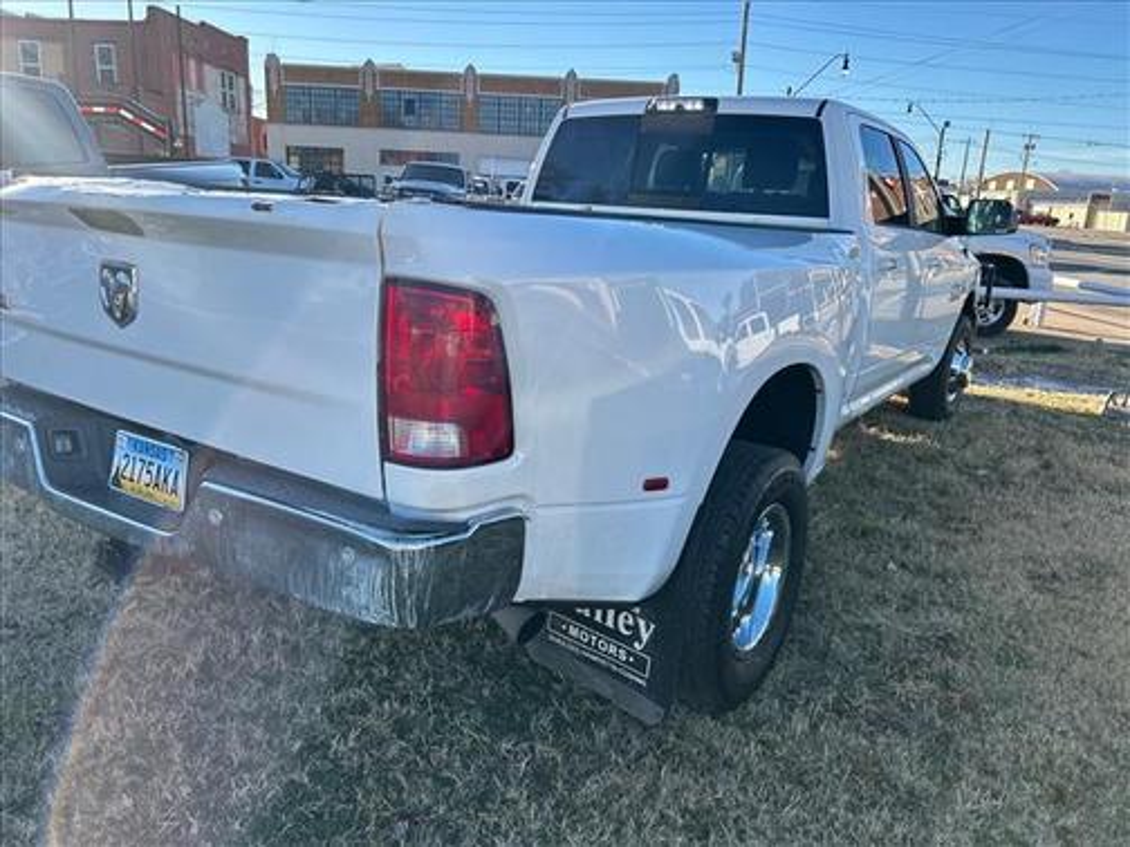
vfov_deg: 53.1
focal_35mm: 26
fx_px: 849
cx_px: 565
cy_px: 424
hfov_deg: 67.3
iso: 50
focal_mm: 5.7
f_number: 1.5
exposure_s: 1/1431
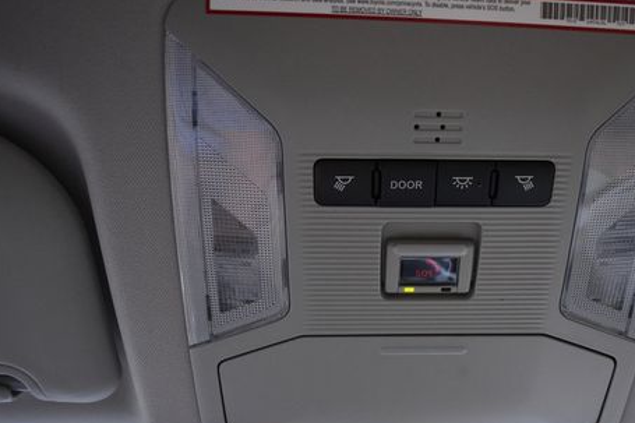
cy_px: 206
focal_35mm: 38
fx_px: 670
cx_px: 392
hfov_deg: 50.3
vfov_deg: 35.0
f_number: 3.5
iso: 1100
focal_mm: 18
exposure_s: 1/125
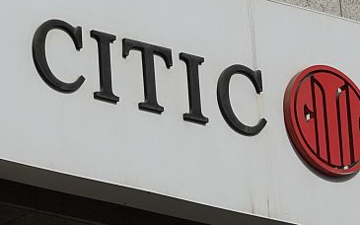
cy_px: 107
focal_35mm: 476
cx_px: 323
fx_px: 4669
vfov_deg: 2.8
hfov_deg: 4.4
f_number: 5.6
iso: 125
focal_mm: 51.61
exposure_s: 1/1000
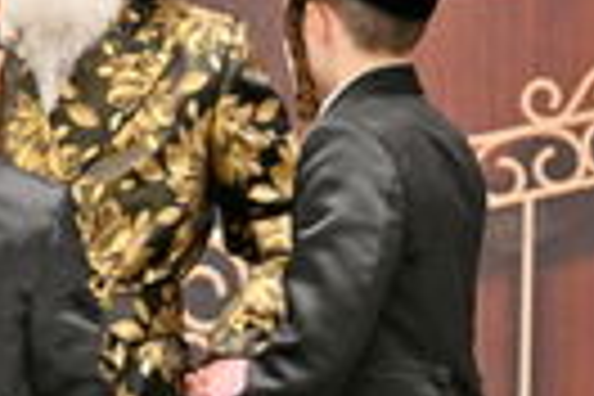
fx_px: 8992
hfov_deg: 3.8
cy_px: 117
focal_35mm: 545
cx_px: -90
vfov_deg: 2.5
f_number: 2.8
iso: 250
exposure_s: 1/250
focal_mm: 180
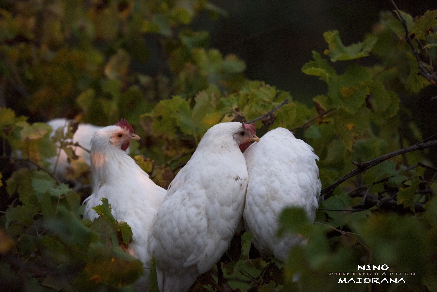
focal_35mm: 150
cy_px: 146
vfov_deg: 9.2
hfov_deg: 13.7
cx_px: 218
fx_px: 1821
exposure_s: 1/20
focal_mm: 150
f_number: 2.8
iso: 2500
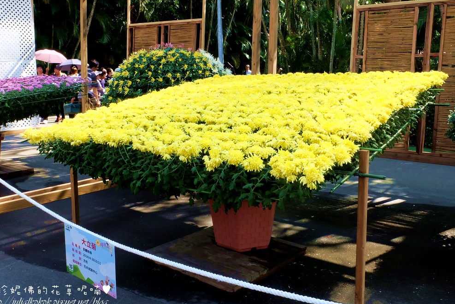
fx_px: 354
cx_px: 221
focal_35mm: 28
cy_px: 153
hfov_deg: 65.4
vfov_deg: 46.4
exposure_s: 1/40
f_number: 22
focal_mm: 18.2
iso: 1000
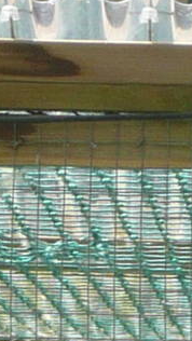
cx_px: 167
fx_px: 3345
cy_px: 521
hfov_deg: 3.3
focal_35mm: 370
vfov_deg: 5.8
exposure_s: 1/320
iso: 100
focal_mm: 7.3
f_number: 4.1
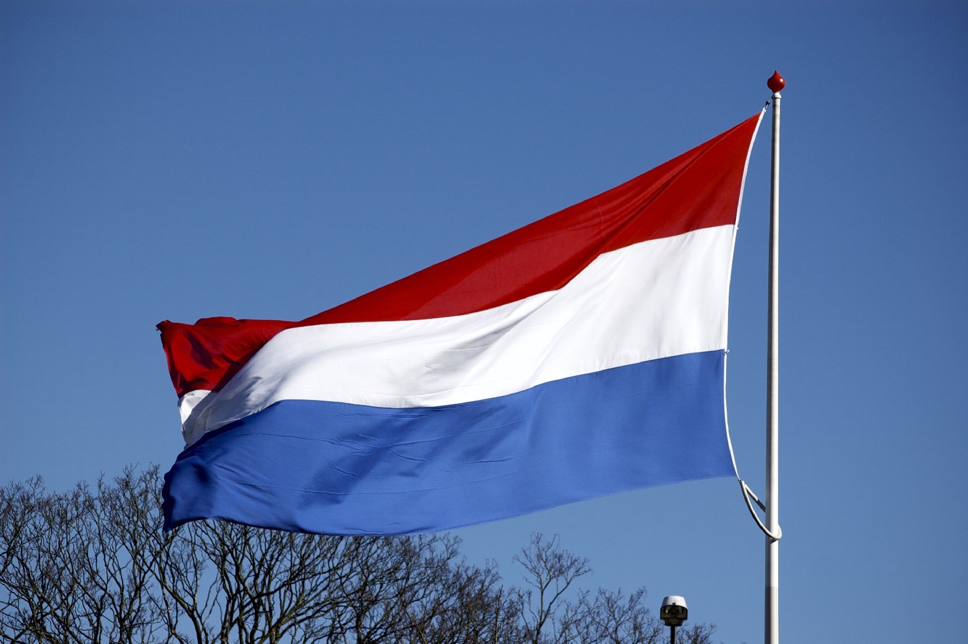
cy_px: 322
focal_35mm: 150
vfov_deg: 9.1
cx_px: 484
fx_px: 4029
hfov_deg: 13.7
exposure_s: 1/800
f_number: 8
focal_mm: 100
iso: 200
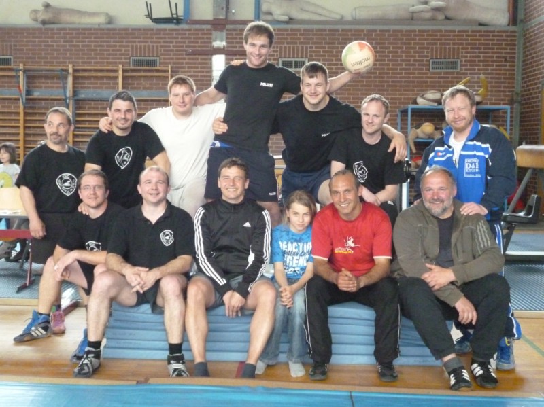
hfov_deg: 45.8
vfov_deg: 35.1
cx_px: 272
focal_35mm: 41
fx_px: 644
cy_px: 204
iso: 800
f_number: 3.7
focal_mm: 7.3
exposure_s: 1/60
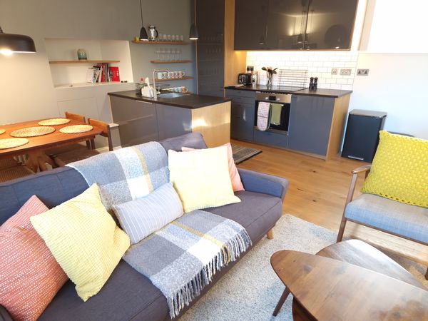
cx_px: 214
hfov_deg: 73.9
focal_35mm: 23
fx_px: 284
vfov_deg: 58.9
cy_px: 160
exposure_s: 1/15
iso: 100
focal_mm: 5.4
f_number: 1.8
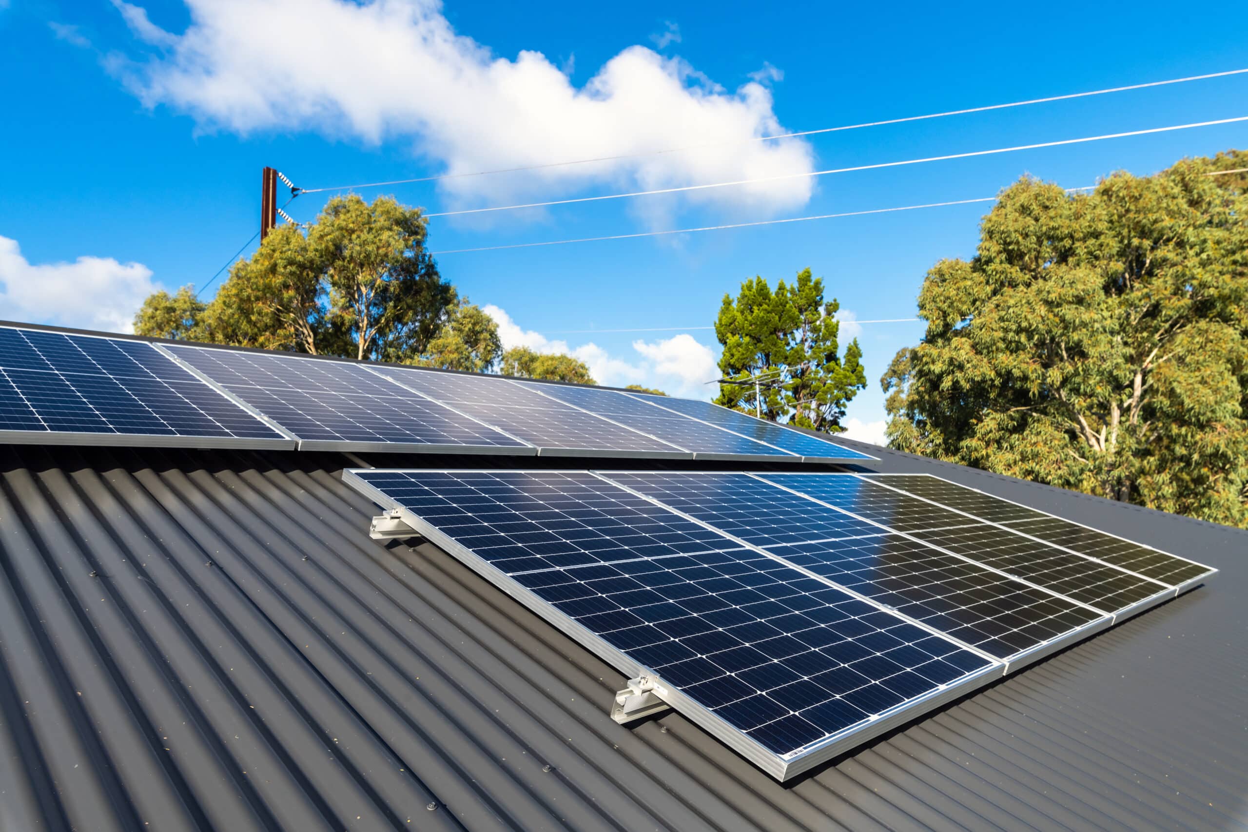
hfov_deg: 76.1
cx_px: 624
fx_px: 797
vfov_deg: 55.1
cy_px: 416
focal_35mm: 23
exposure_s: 1/320
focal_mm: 23
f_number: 10
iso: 100
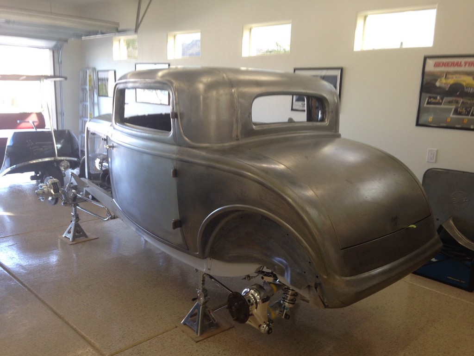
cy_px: 178
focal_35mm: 33
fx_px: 452
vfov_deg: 42.9
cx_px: 237
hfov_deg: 55.4
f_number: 2.4
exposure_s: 1/60
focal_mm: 4.12
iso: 64
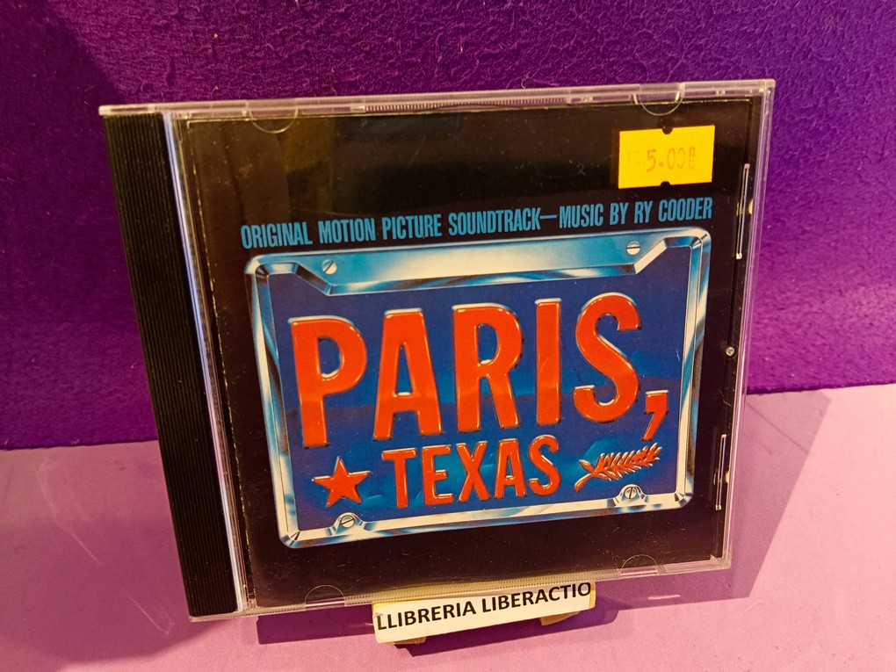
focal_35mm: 26
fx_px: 673
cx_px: 448
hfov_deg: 67.3
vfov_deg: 53.1
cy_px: 336
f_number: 1.8
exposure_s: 1/33.3
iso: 1229
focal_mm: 3.96
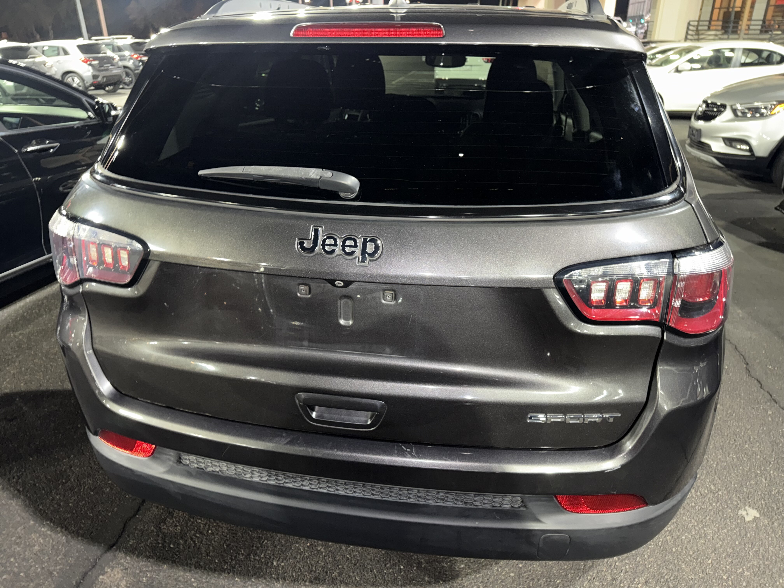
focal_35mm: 24
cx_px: 392
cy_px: 294
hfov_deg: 71.6
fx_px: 544
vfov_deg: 56.8
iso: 160
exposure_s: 1/6
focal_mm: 6.76
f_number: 1.78
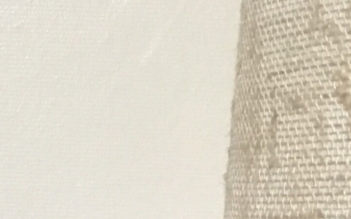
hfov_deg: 11.8
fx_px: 1655
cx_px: -107
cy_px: 688
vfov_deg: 6.8
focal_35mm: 173
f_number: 2.2
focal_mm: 4.15
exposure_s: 1/33
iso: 160
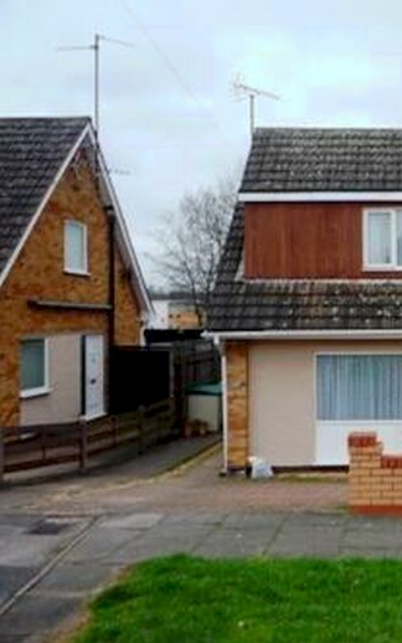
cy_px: 320
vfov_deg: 46.2
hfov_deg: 27.6
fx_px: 753
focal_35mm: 43
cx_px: 431
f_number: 3.3
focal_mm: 5.2
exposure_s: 1/30
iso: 100
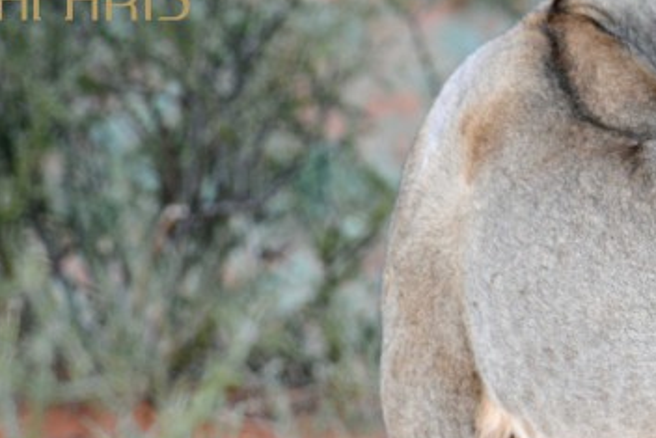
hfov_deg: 2.5
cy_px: 471
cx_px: 786
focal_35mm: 814
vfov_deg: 1.7
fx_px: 14838
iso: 500
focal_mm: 280
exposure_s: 1/60
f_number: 5.6
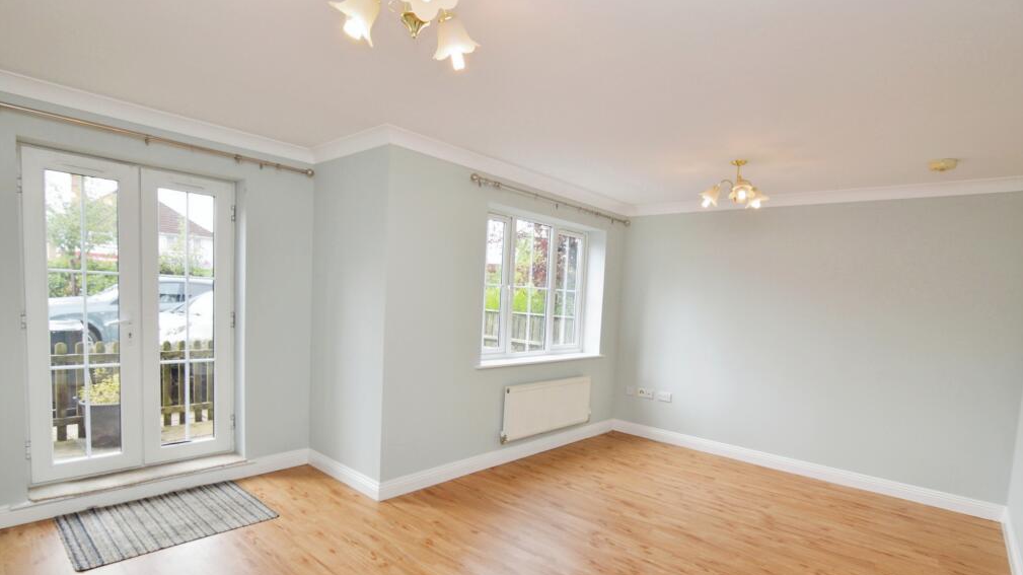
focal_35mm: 18
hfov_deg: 94.2
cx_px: 518
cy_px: 341
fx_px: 475
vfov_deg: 61.8
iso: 320
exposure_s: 1/125
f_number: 5.6
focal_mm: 11
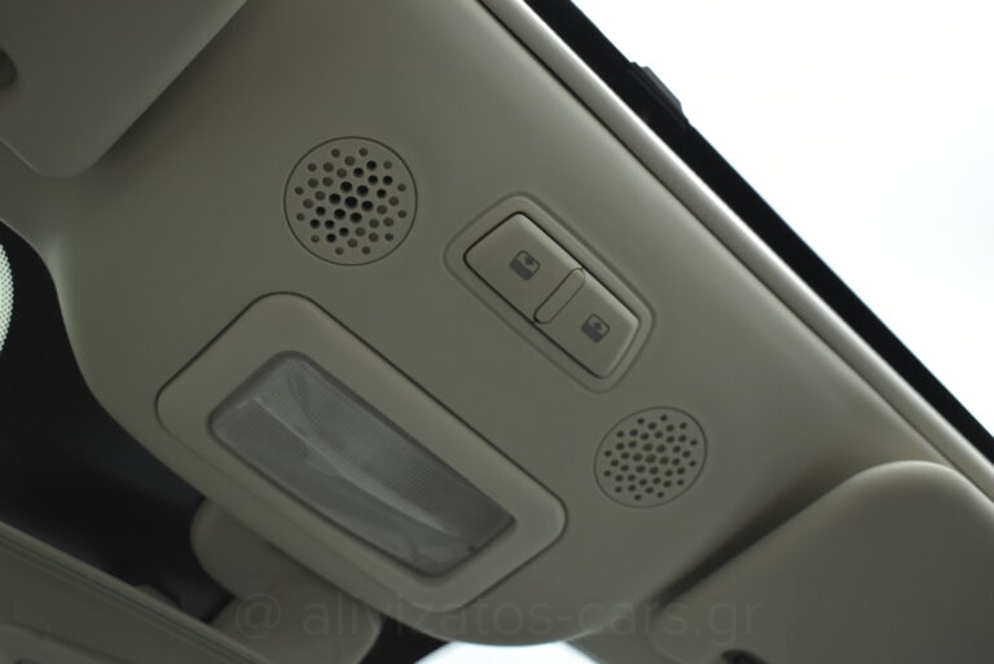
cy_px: 332
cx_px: 497
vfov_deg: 29.9
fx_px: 1243
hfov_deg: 43.6
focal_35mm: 45
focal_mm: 30
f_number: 4.2
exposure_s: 1/200
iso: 1600
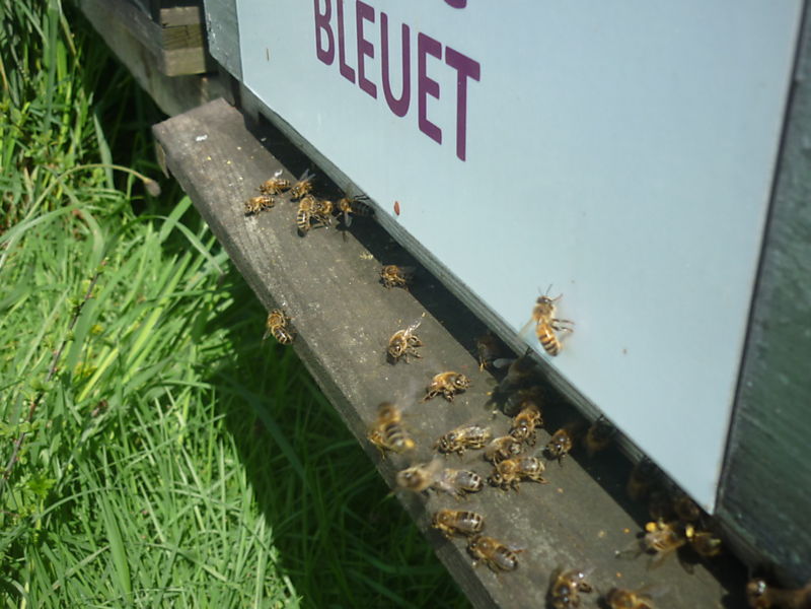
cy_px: 304
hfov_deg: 44.8
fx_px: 984
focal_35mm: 42
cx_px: 406
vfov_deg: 34.3
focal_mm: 6.9
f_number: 3
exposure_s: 1/640
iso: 80
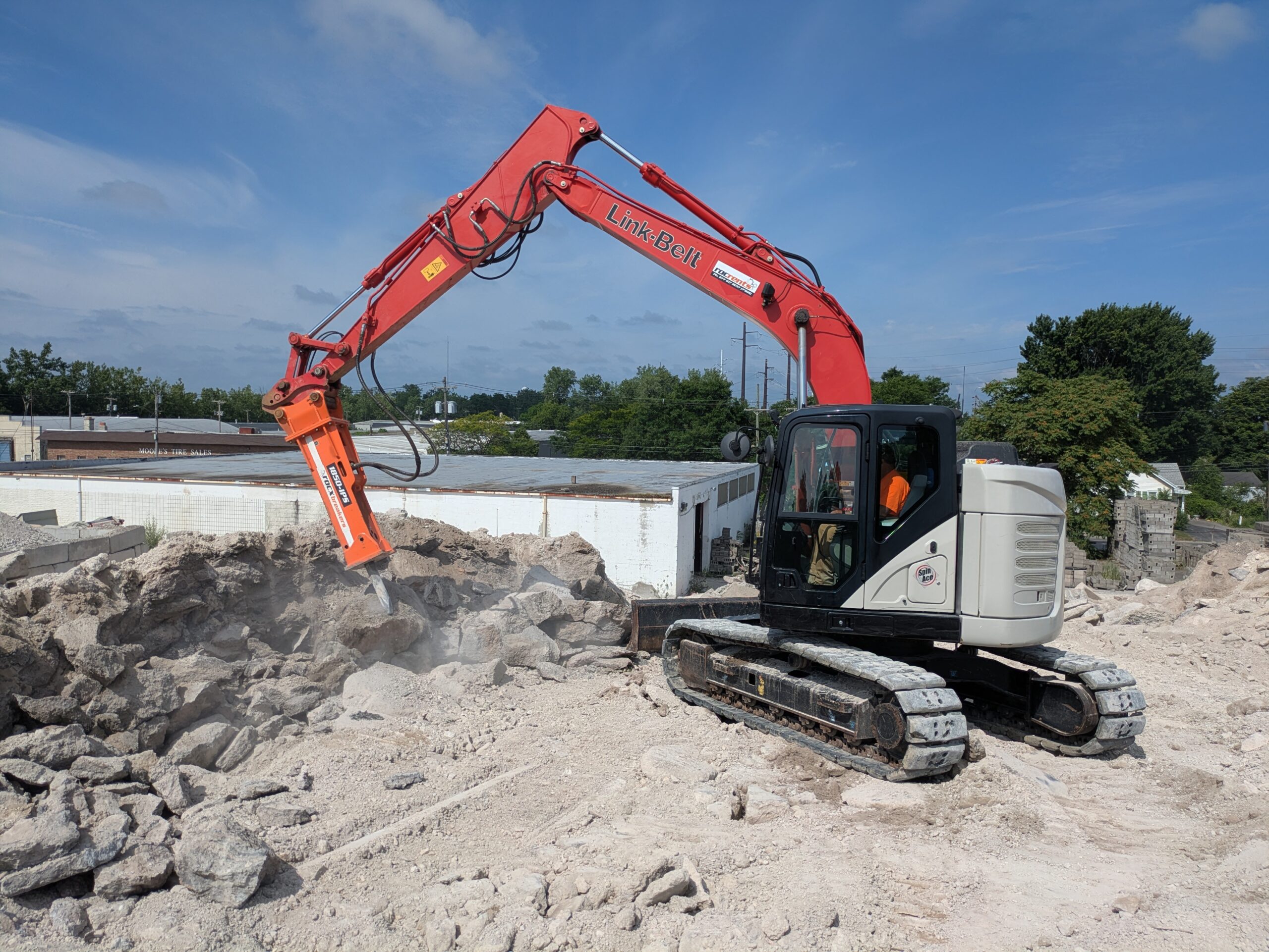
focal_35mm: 25
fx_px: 917
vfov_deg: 54.9
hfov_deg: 69.4
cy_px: 476
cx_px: 634
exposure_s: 1/5076
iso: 46
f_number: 1.89
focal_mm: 5.43
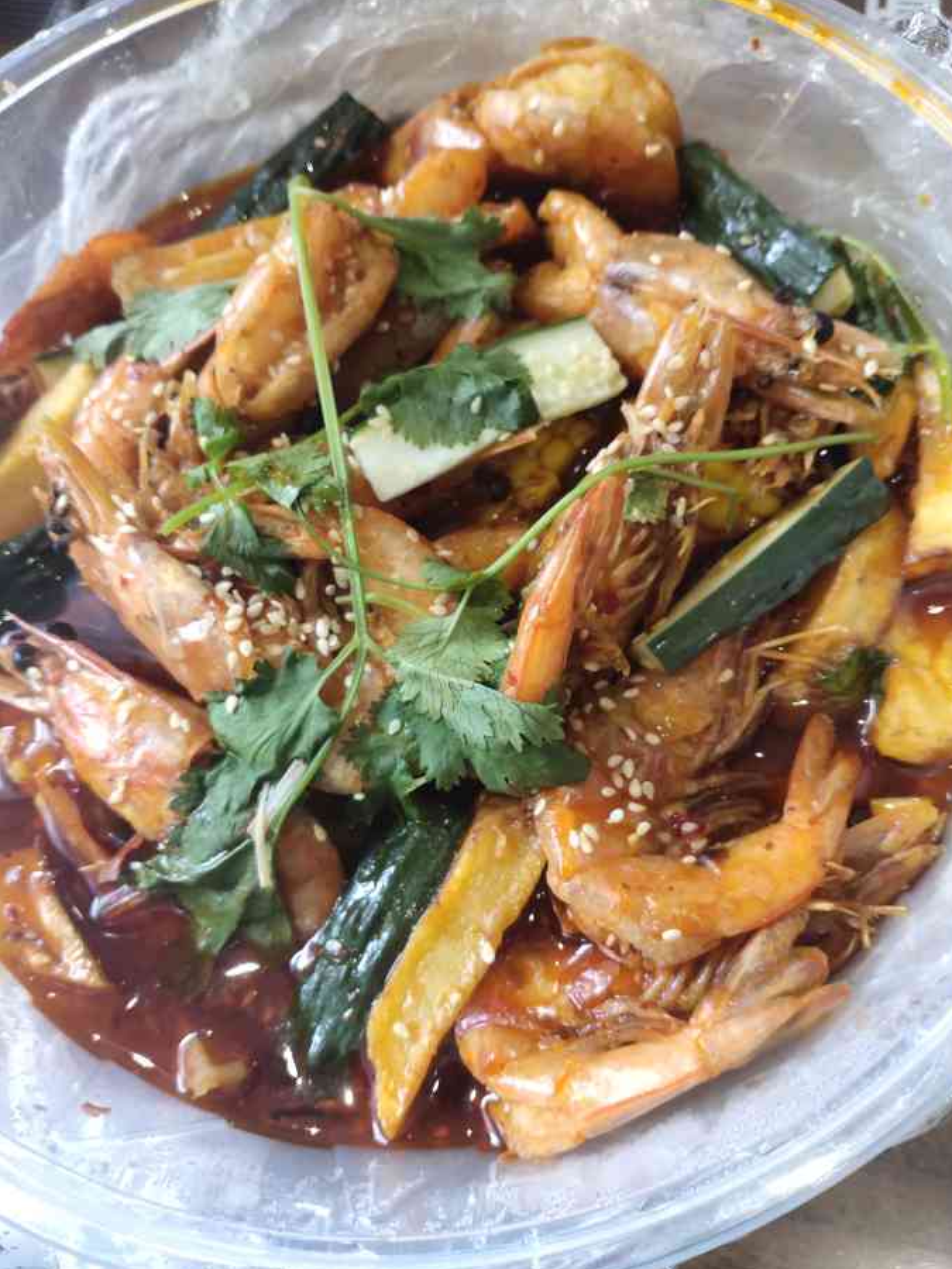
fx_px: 1027
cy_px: 627
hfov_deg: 49.7
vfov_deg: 63.4
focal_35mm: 28
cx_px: 492
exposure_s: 1/100
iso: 157
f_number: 1.78
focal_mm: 4.05
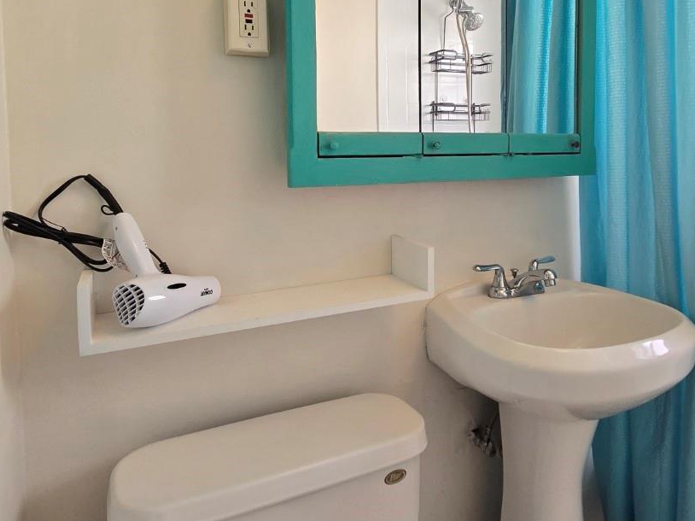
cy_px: 181
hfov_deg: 73.8
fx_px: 462
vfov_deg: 57.8
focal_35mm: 23
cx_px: 377
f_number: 2.2
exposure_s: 1/60
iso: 125
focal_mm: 2.2
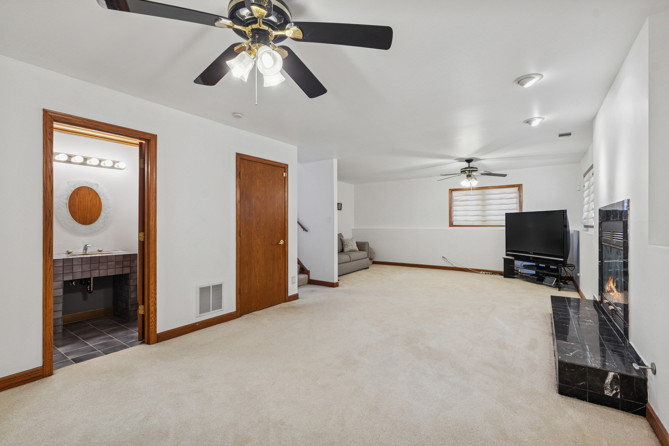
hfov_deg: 100.4
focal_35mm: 15
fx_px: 279
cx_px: 334
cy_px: 223
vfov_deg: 77.3
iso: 250
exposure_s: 1/20
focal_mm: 10
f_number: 8
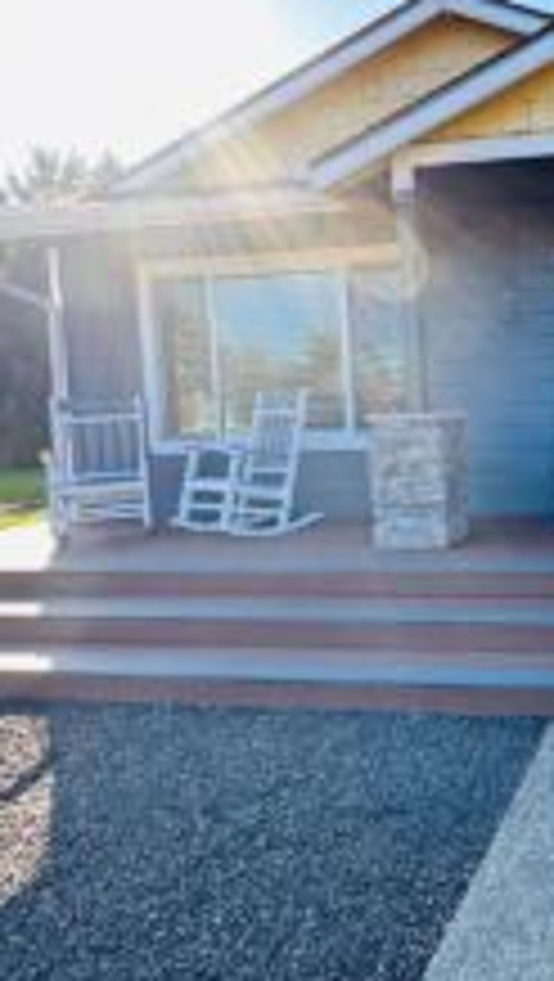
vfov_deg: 67.8
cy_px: 454
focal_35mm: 28
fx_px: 730
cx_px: 577
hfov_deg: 36.5
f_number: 2.2
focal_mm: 2.22
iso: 40
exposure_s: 1/307
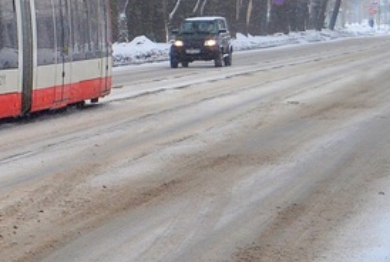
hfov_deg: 13.1
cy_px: -130
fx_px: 1585
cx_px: -222
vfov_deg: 9.2
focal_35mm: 146
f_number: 4.2
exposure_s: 1/500
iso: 400
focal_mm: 26
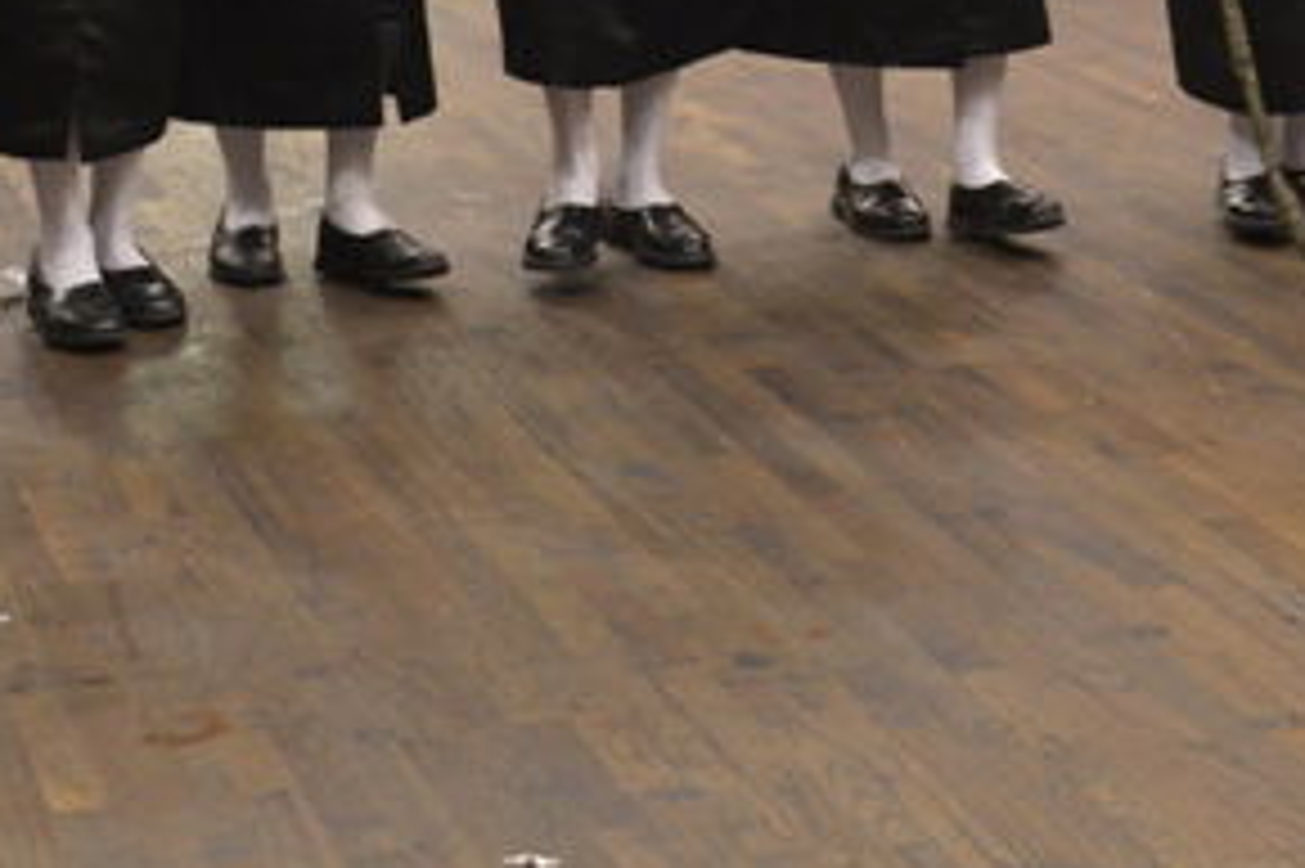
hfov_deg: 18.0
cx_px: 1044
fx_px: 4094
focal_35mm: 113
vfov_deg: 11.7
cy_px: -290
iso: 1600
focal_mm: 32
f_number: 3.5
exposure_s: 1/160
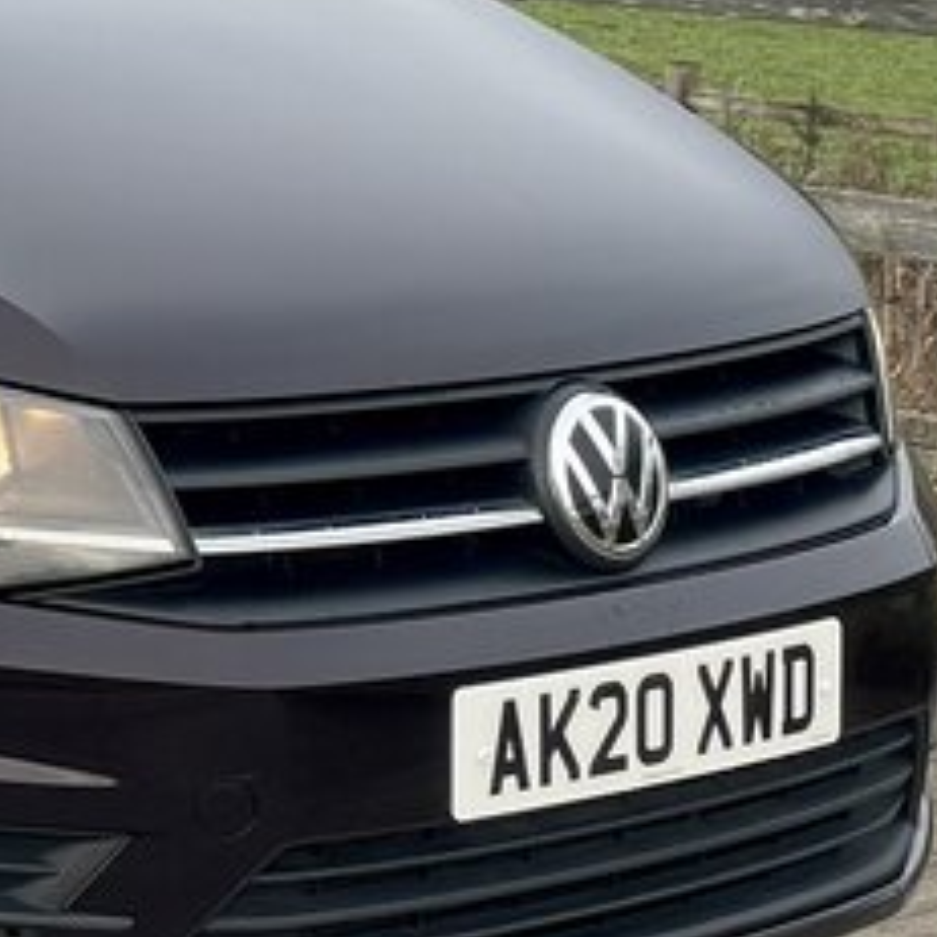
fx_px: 4869
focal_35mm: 159
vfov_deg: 10.9
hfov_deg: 10.5
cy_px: 101
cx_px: -625
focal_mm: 6
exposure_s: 1/193
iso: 25
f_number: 2
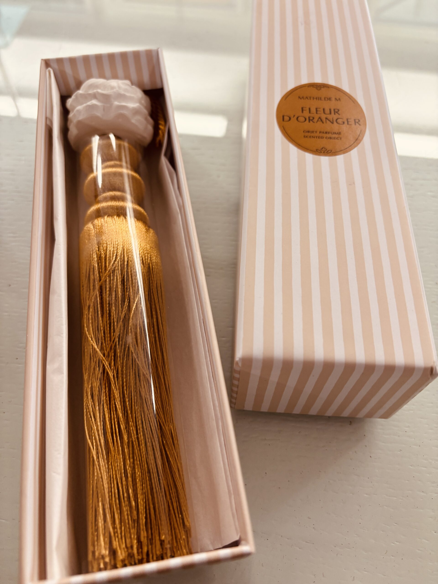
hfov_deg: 53.1
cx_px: 219
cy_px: 292
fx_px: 439
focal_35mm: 26
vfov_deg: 67.3
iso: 100
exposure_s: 1/100
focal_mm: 5.96
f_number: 1.6
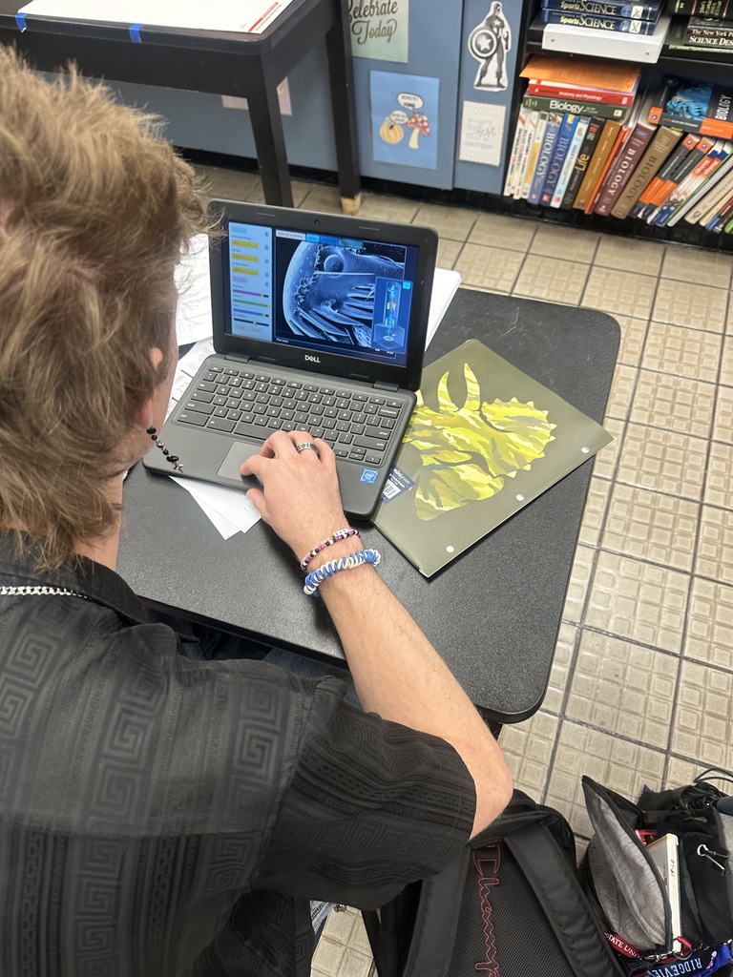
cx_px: 366
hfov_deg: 56.8
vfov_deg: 71.6
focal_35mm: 24
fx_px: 678
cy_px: 488
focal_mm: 6.86
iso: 160
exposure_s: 1/67
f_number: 1.78
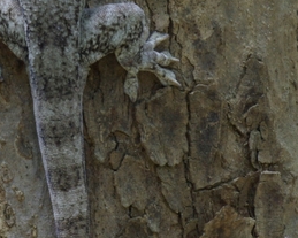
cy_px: 14
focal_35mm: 944
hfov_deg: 2.1
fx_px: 8323
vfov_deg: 1.6
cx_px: 26
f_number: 13
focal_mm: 200
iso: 400
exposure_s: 1/4
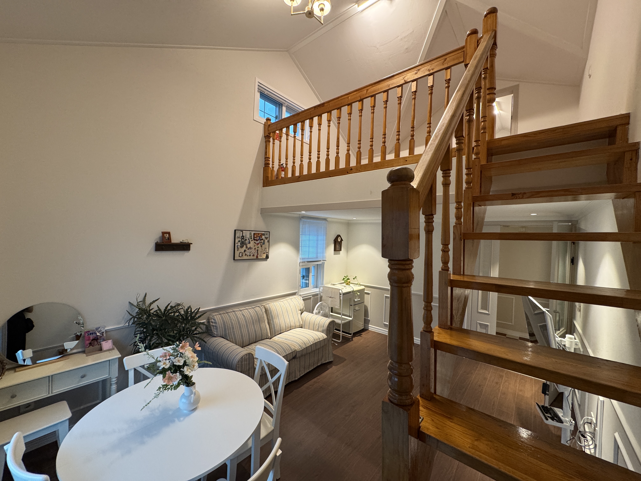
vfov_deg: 85.7
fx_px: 259
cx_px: 320
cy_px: 240
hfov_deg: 102.1
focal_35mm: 14
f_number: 2.2
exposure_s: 1/60
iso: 200
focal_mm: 2.22
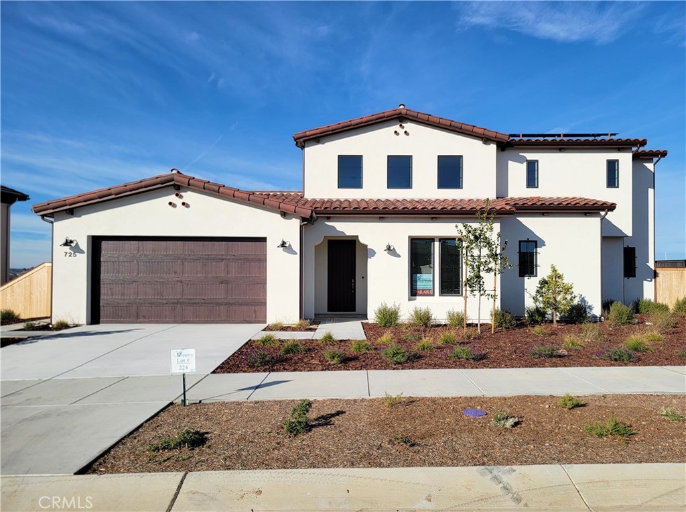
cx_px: 343
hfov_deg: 71.7
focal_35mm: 24
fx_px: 475
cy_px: 256
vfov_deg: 56.6
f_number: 1.8
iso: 16
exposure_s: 1/1770
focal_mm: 6.7
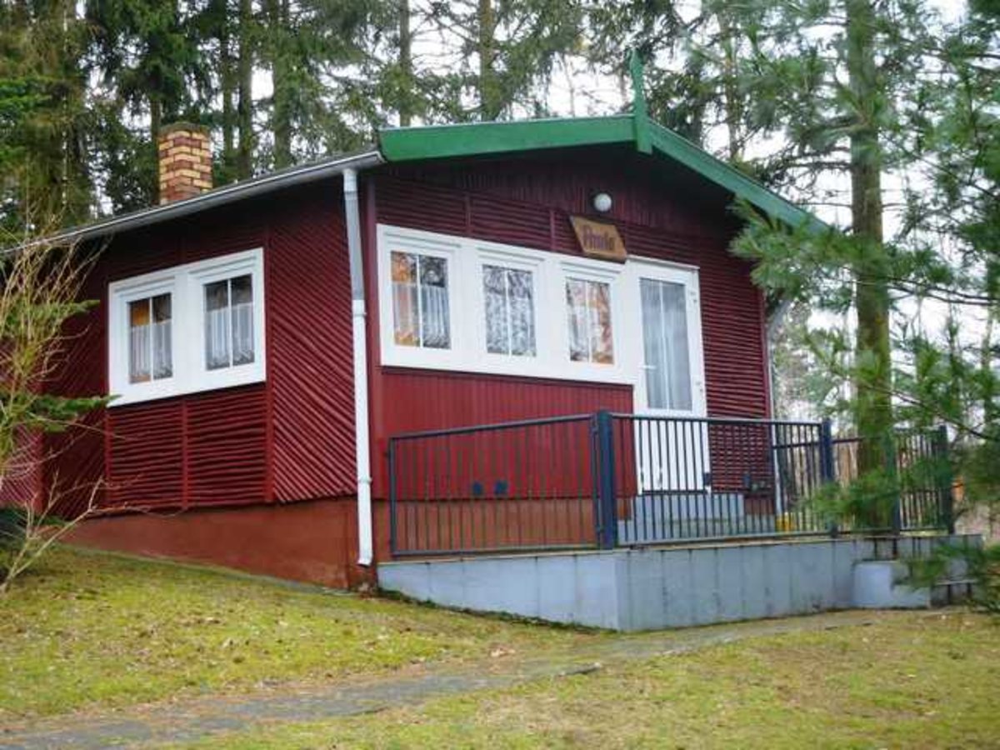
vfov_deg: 26.6
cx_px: 500
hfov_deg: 34.9
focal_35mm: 55
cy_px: 375
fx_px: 1589
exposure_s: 1/30
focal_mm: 9.8
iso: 220
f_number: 4.2
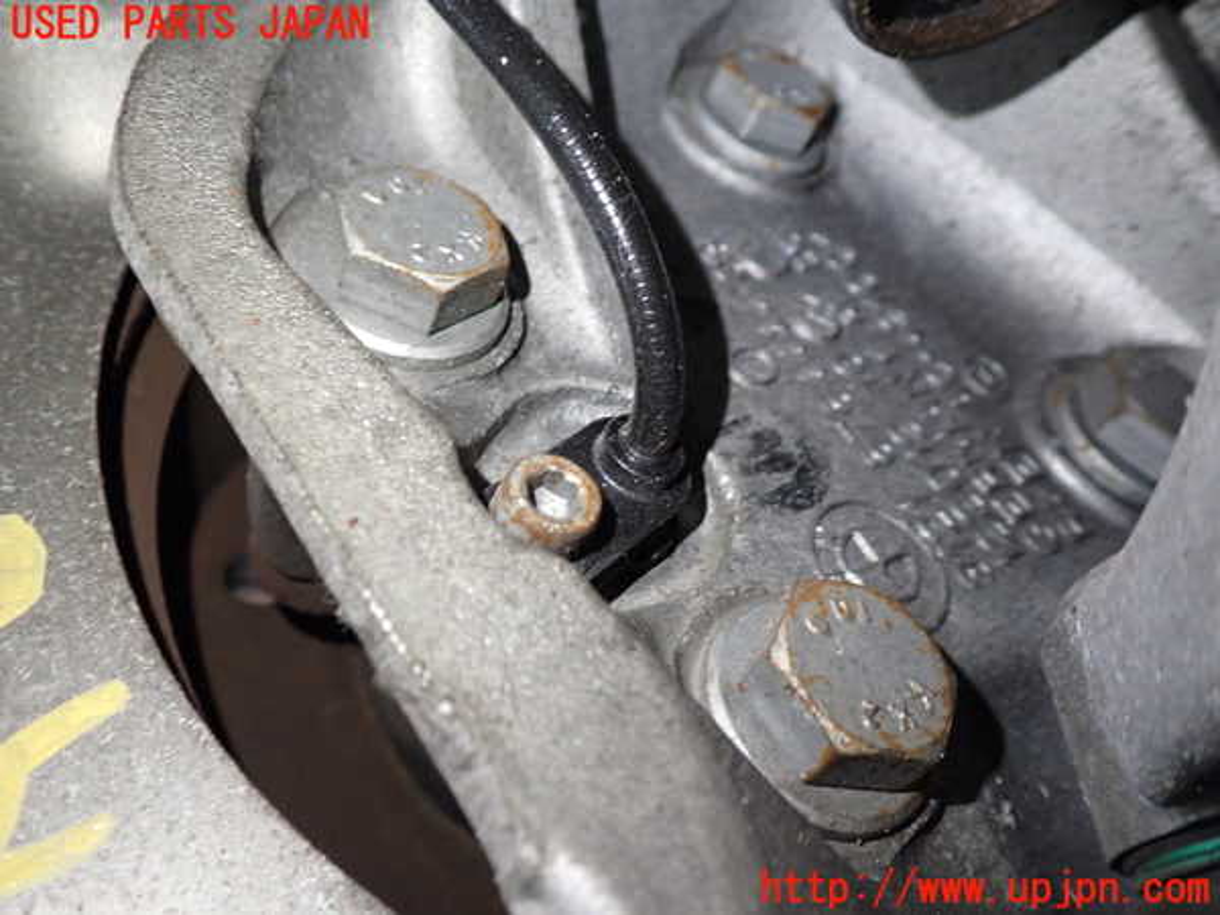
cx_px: 610
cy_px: 458
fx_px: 1057
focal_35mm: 30
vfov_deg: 46.8
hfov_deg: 60.0
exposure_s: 1/30
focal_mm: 5.4
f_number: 2.3
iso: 400
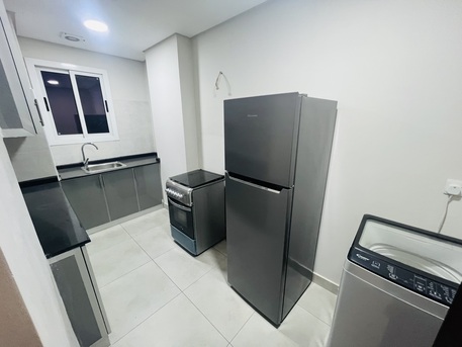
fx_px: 174
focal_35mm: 13
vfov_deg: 89.9
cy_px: 174
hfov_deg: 106.2
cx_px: 231
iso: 320
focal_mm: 1.57
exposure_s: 1/50
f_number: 1.8
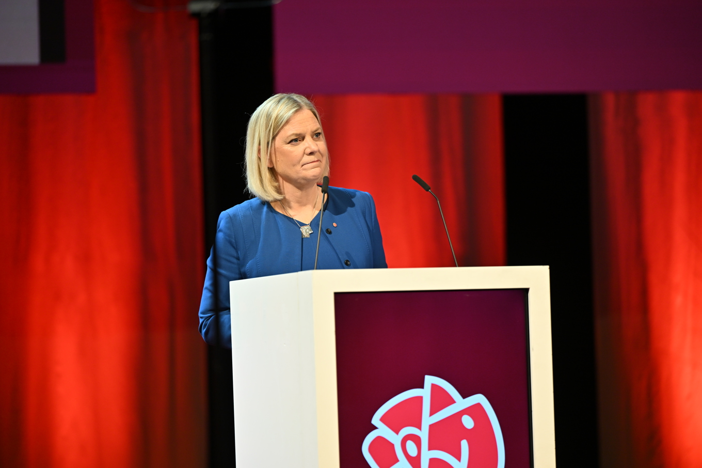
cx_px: 351
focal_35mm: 200
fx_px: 3899
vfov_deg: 6.9
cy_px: 234
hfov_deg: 10.3
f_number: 2.8
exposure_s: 1/125
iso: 450
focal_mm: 200
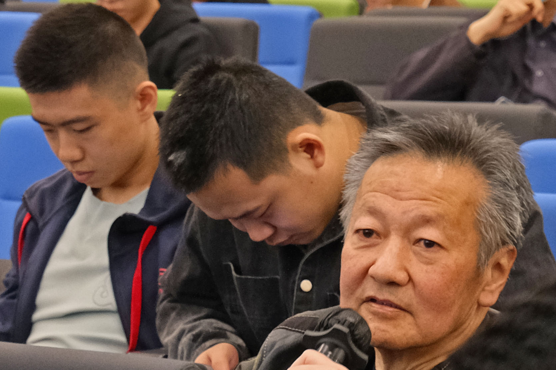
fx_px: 3876
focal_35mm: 251
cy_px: 373
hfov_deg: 8.2
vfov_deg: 5.5
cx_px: 8
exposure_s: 1/28
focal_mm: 44.7
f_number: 5.6
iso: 1600
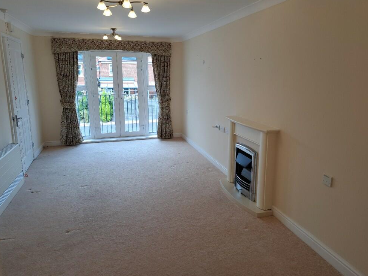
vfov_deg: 54.9
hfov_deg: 69.4
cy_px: 133
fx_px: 266
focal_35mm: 25
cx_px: 188
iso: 50
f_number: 1.8
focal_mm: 5.23
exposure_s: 1/50
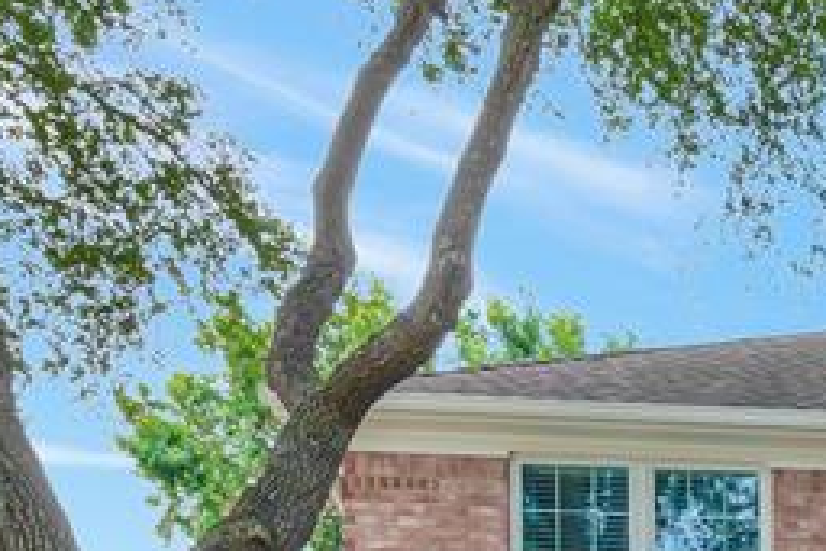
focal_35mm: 60
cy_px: 854
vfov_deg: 19.4
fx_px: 1377
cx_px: 1158
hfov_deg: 26.5
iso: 200
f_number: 8
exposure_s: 1/100
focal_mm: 10
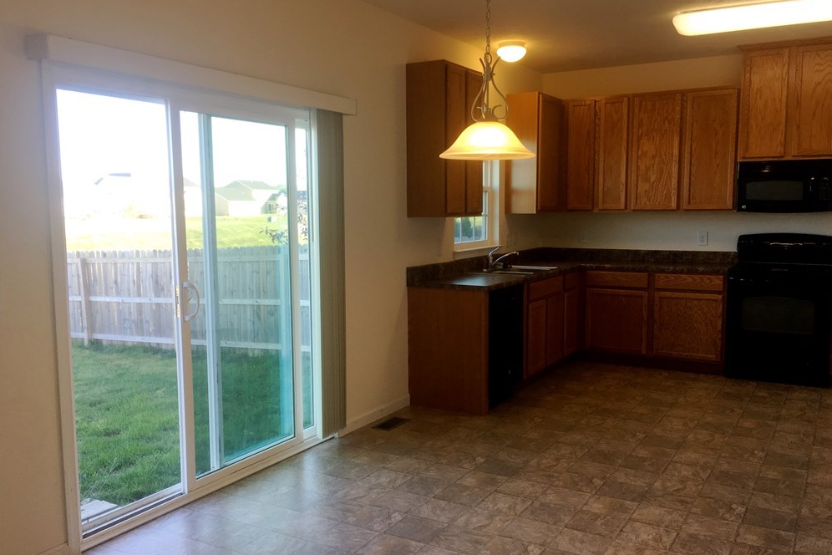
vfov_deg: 42.3
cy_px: 292
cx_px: 426
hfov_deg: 60.3
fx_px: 716
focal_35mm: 31
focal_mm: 4.15
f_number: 2.2
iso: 25
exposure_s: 1/60
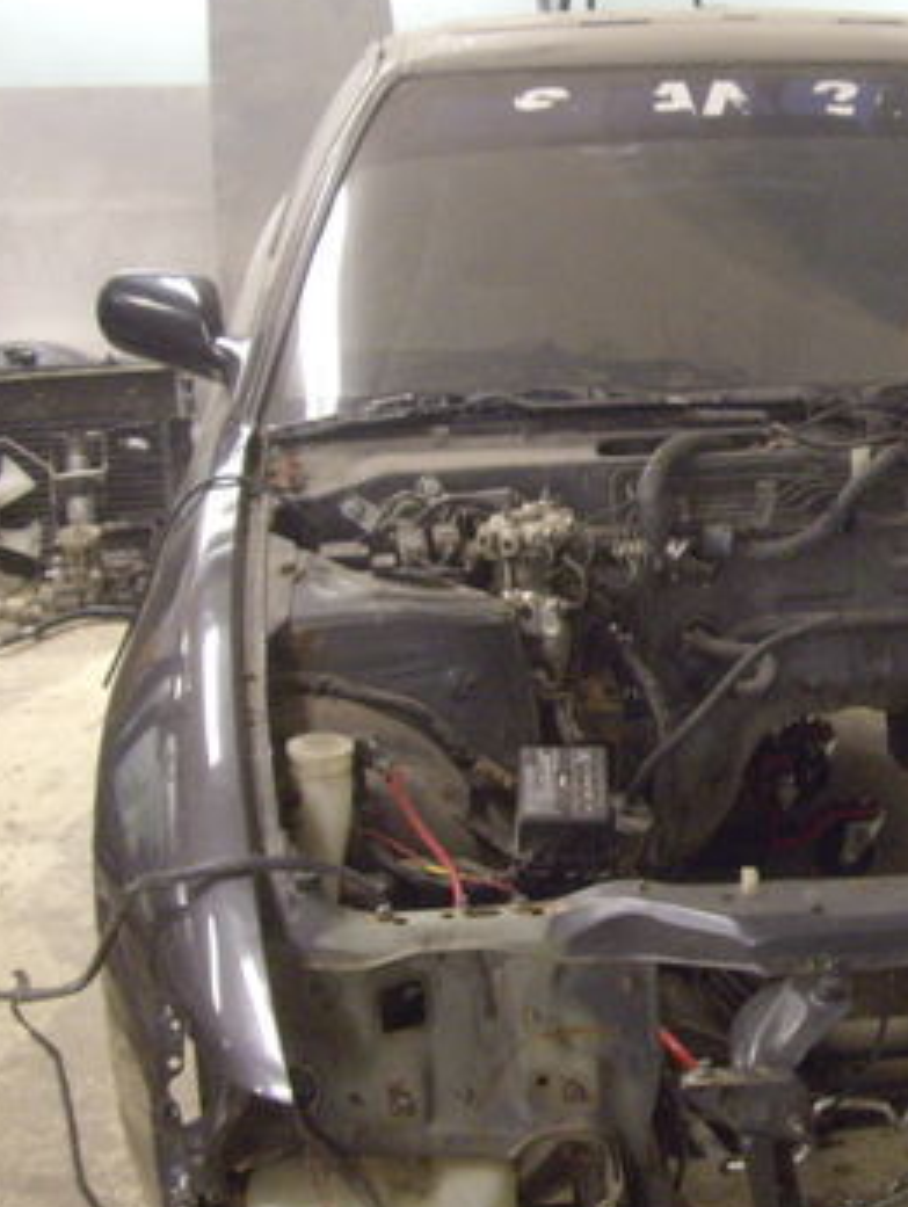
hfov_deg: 20.2
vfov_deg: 27.7
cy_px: 588
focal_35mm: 70
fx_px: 2444
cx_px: 978
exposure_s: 1/30
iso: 400
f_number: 2.8
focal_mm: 7.9
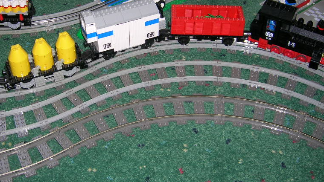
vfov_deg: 23.8
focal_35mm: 50
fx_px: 430
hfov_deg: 41.1
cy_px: 54
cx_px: 129
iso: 50
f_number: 2.9
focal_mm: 5.7
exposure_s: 1/60.1
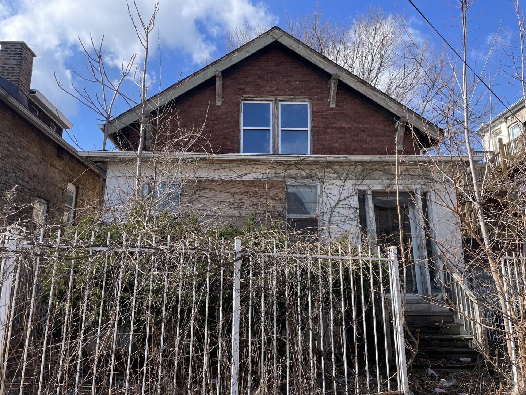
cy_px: 198
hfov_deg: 67.3
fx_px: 395
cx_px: 263
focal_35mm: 26
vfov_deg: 53.1
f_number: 1.6
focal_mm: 4.2
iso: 32
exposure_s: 1/1575
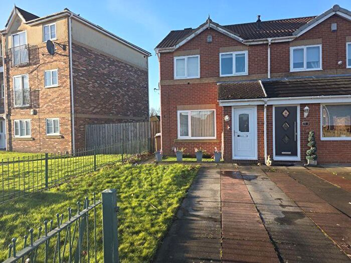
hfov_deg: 73.9
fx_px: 233
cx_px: 176
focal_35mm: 23
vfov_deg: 58.9
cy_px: 132
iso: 12
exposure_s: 1/187
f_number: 1.7
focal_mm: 6.3
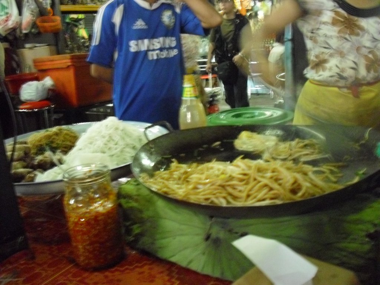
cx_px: 190
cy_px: 142
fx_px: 417
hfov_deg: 49.0
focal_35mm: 38
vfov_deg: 37.7
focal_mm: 6.2
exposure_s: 1/8
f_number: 2.8
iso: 800
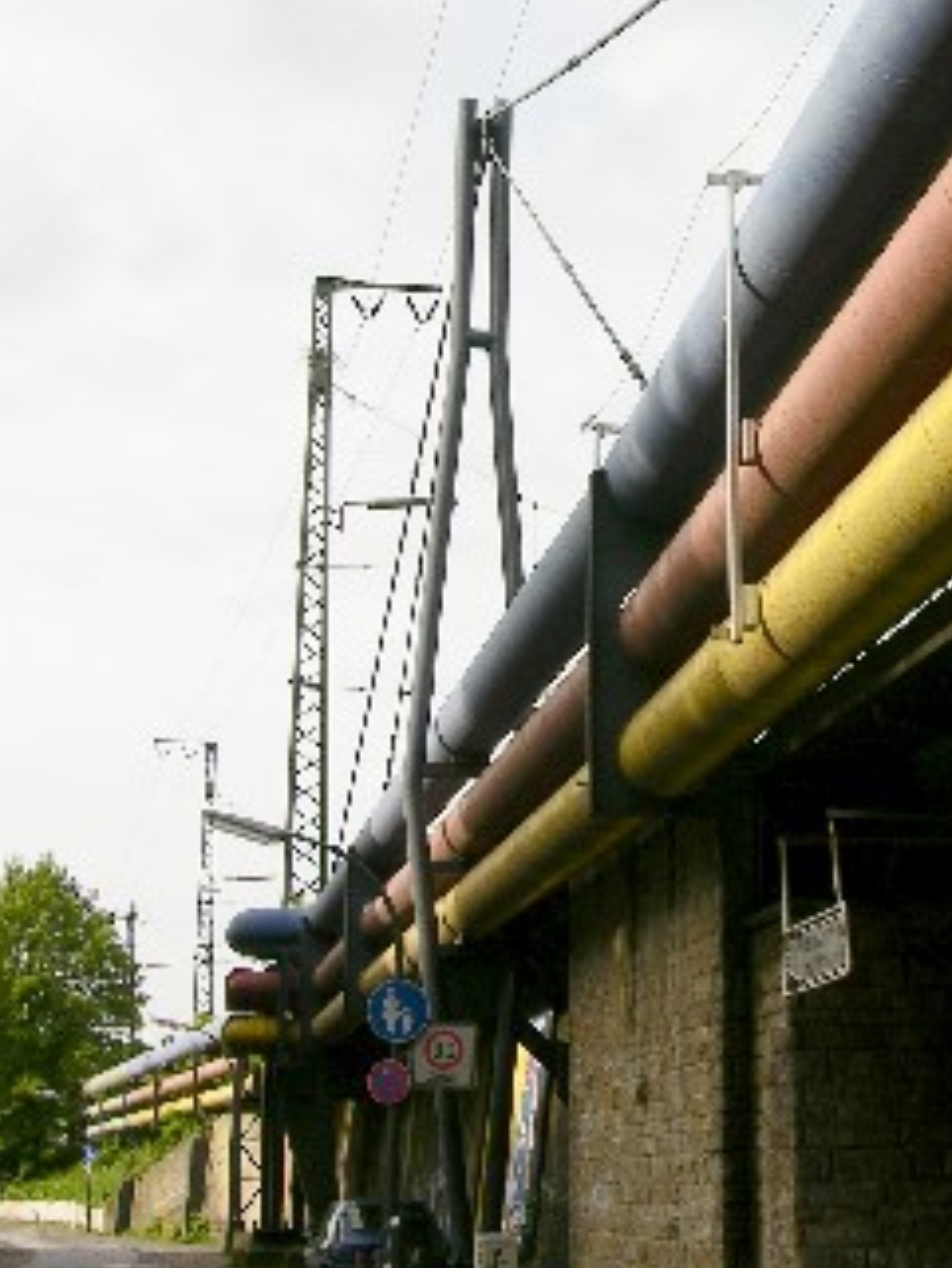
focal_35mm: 64
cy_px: 523
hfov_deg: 22.7
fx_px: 2345
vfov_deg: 30.2
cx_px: 715
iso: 50
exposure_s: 1/138
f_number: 7.1
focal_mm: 8.9
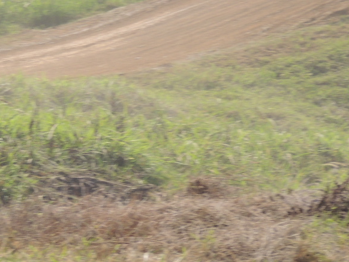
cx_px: -60
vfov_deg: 2.4
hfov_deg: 3.2
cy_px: 37
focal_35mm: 619
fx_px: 6238
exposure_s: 1/400
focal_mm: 40.1
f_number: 4.6
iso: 100
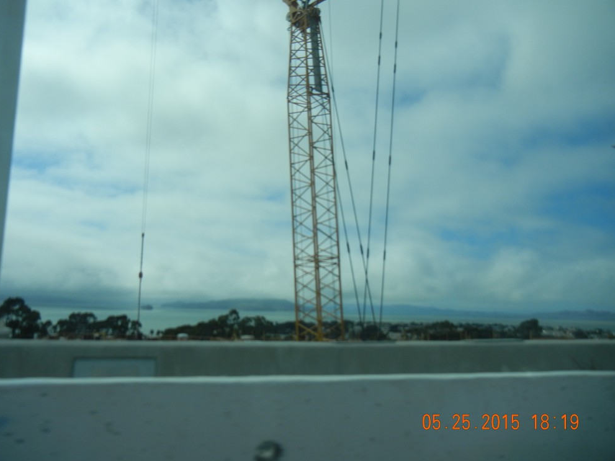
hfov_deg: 58.3
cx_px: 300
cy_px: 233
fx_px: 551
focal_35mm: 31
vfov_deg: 45.4
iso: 160
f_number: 7
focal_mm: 5.4
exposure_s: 1/842
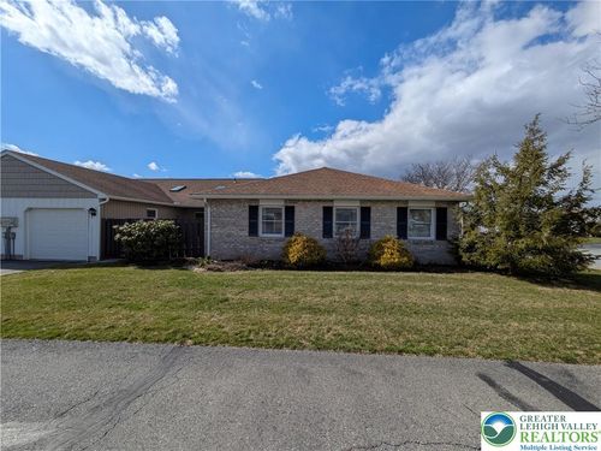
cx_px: 300
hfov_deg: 102.1
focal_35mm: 14
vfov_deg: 85.7
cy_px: 226
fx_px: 243
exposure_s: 1/4367
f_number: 2.2
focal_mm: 1.83
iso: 51
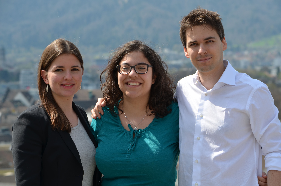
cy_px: 93
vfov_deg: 8.6
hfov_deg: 12.9
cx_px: 140
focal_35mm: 160
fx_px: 1242
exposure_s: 1/250
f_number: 8
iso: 100
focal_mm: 105
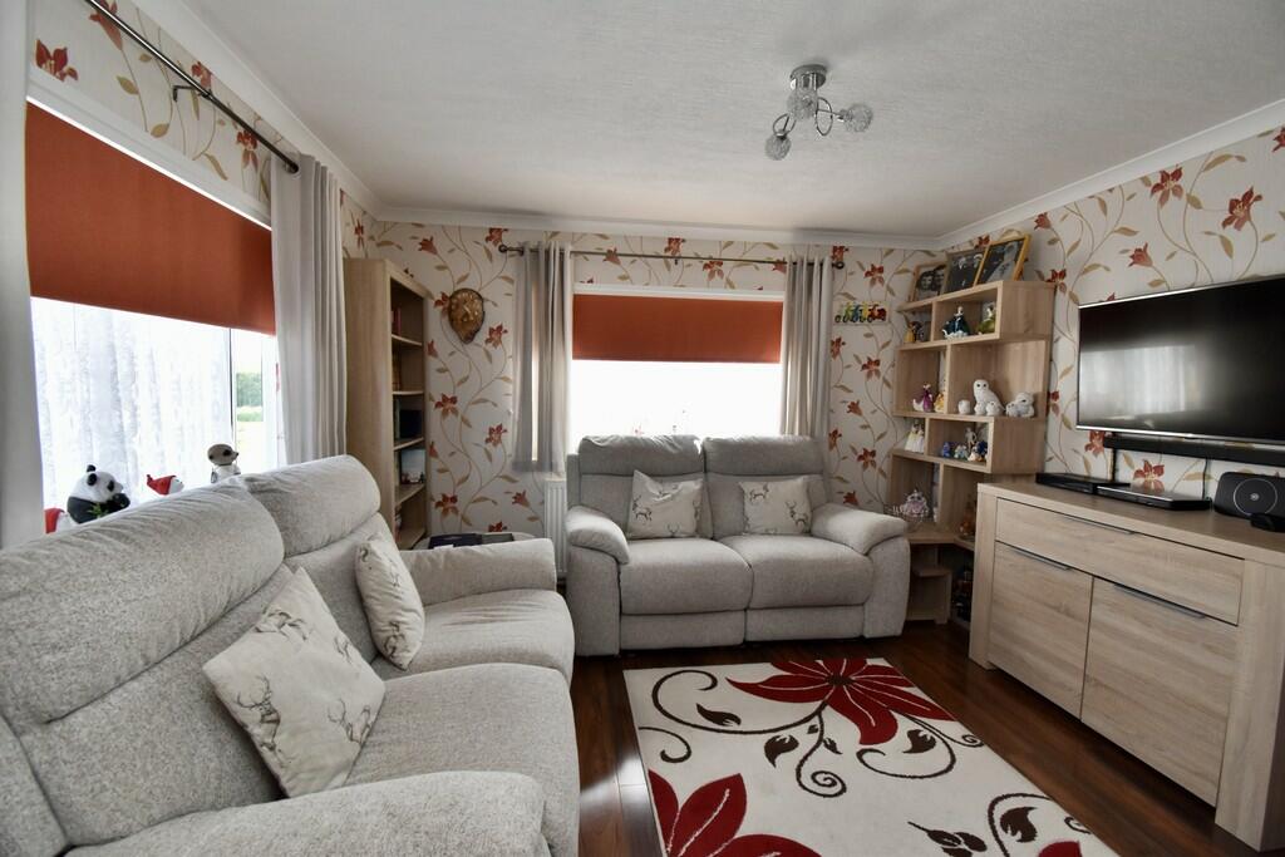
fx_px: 535
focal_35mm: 15
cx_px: 642
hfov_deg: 100.4
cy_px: 428
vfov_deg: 77.3
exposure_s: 1/125
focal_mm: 10
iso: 800
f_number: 7.1
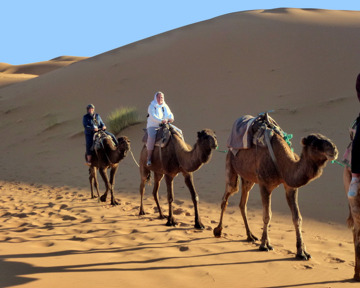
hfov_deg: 39.5
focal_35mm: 47
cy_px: 144
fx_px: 501
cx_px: 174
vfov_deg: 32.1
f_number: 4
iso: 160
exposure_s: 1/400
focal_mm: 8
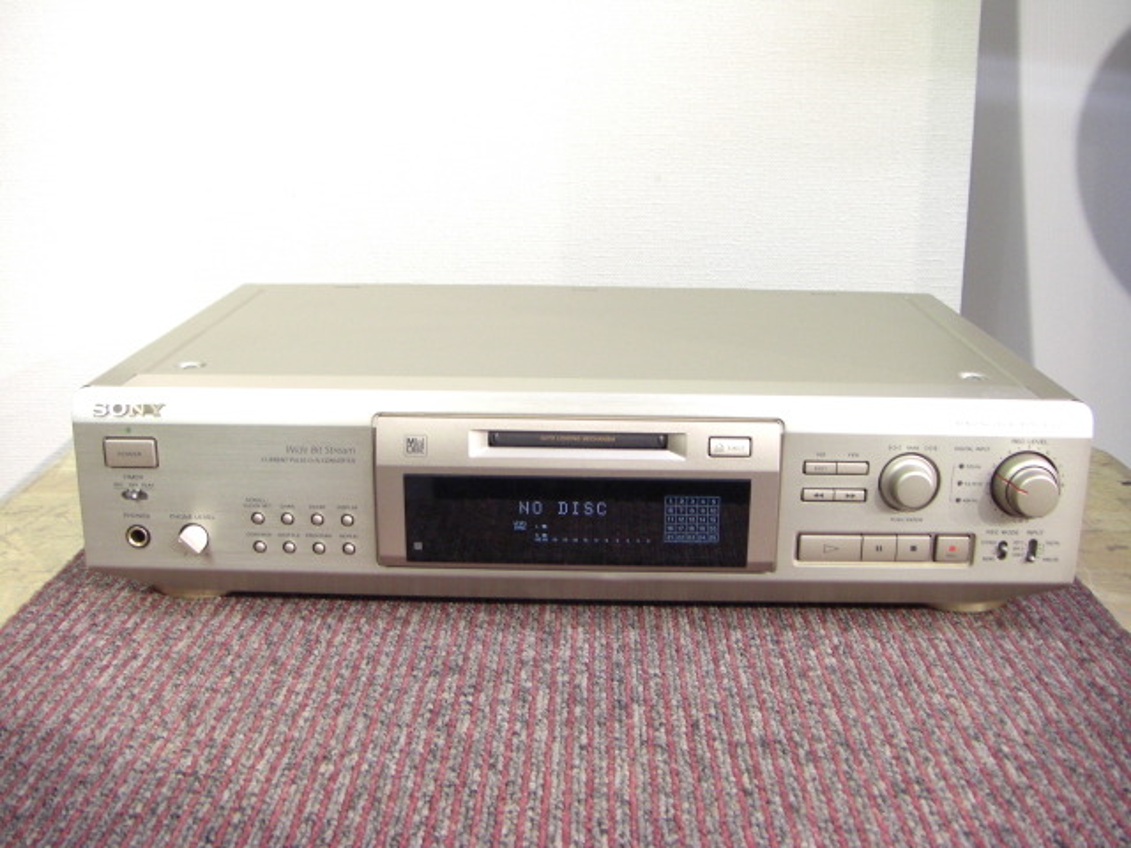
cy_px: 424
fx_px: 1242
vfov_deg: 37.7
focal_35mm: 38
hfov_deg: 49.0
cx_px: 566
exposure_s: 1/20
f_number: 3.4
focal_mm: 6.3
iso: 200
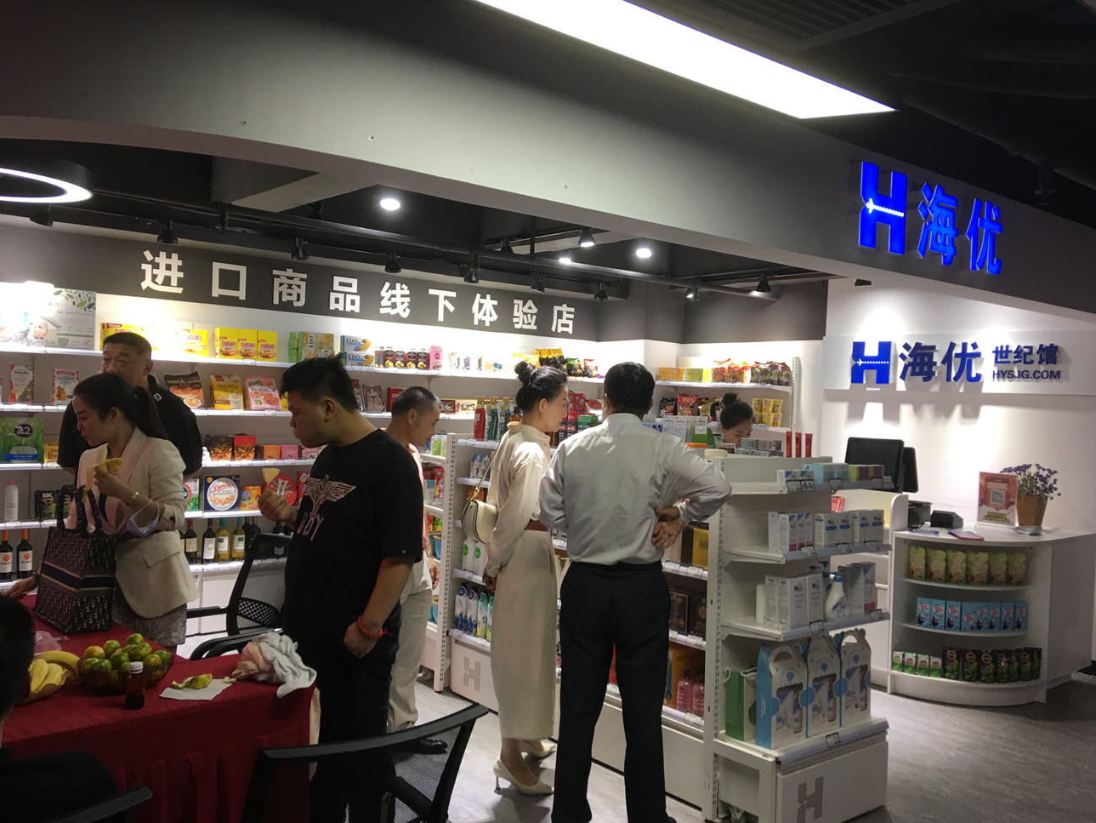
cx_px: 558
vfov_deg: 46.8
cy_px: 424
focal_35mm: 30
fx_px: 950
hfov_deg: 60.0
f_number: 2.2
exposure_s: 1/33
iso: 32
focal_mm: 4.15
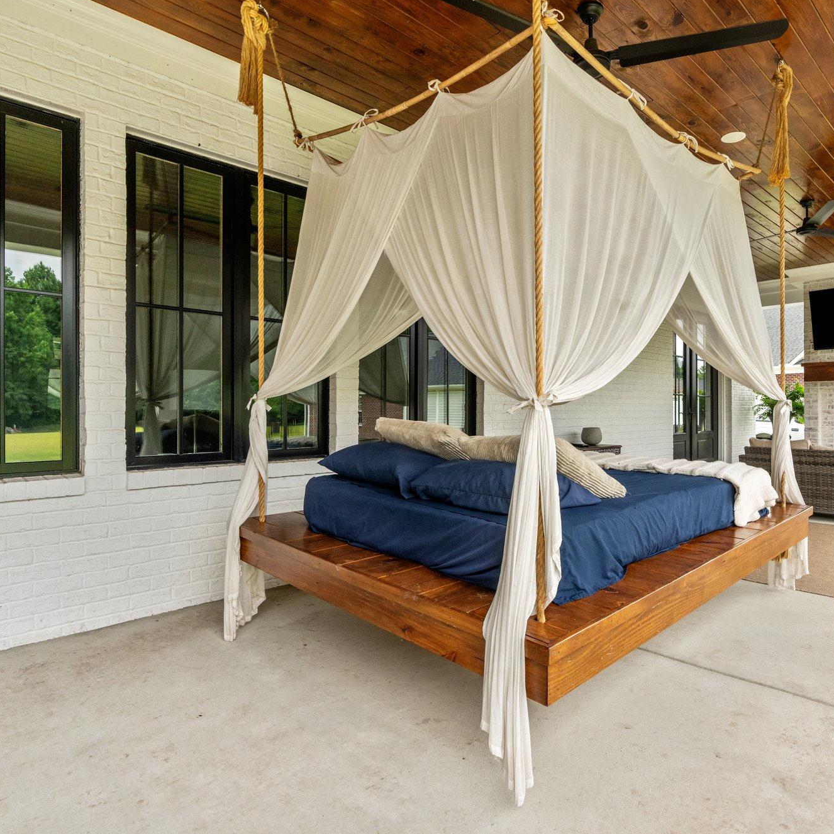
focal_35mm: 21
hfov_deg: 71.2
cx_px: 510
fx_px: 572
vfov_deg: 72.1
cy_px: 422
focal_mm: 16
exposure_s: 1/320
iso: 640
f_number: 8
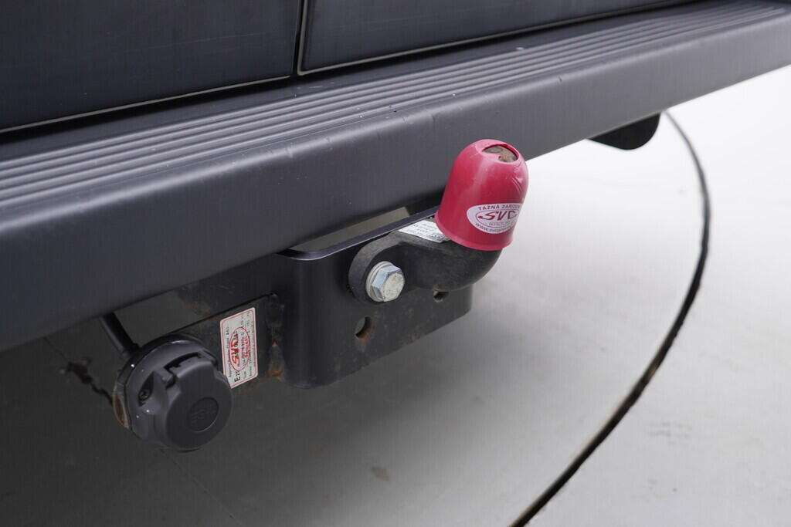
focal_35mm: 36
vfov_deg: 36.9
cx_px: 396
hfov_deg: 53.1
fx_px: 791
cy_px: 264
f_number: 2.8
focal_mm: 24
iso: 200
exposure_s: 1/40
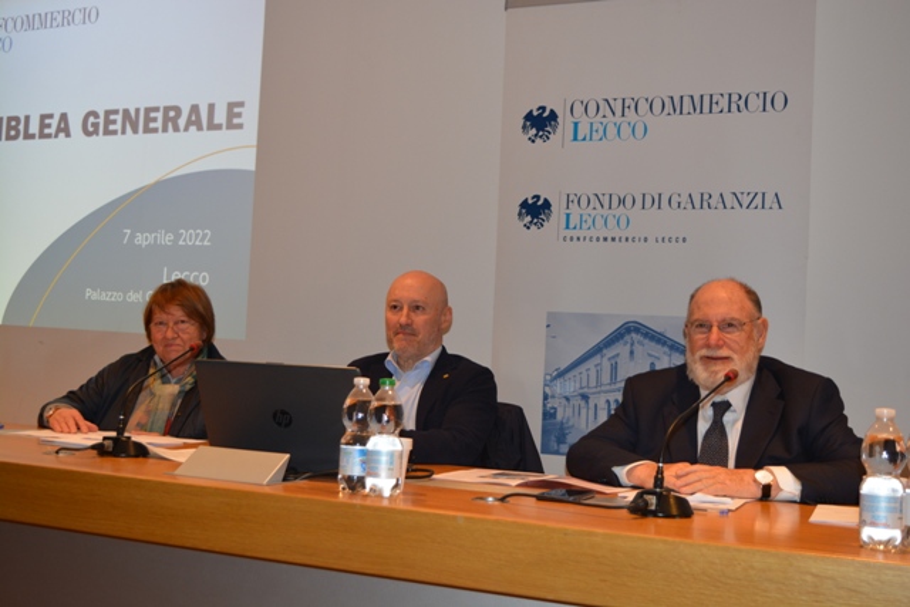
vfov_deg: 29.0
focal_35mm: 46
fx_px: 1176
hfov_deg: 42.3
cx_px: 455
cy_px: 304
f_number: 4.2
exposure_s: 1/60
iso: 500
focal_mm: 31
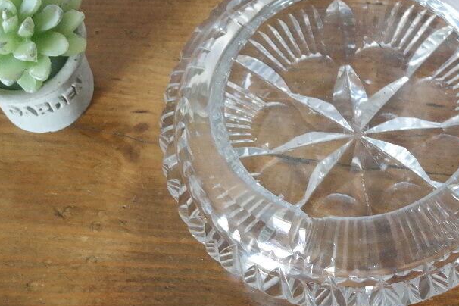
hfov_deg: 17.8
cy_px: 232
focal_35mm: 114
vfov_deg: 12.0
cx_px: 361
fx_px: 1453
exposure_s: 1/30
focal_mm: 26
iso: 1600
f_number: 5.6
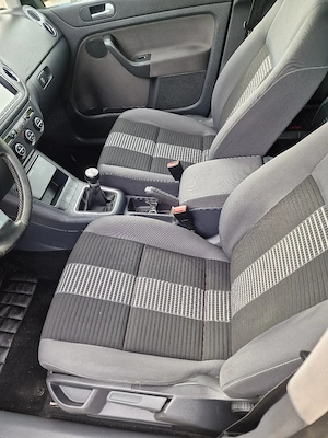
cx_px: 164
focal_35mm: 23
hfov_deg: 58.9
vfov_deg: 73.9
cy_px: 219
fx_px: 291
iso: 80
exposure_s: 1/182
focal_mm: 6.4
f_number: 1.8
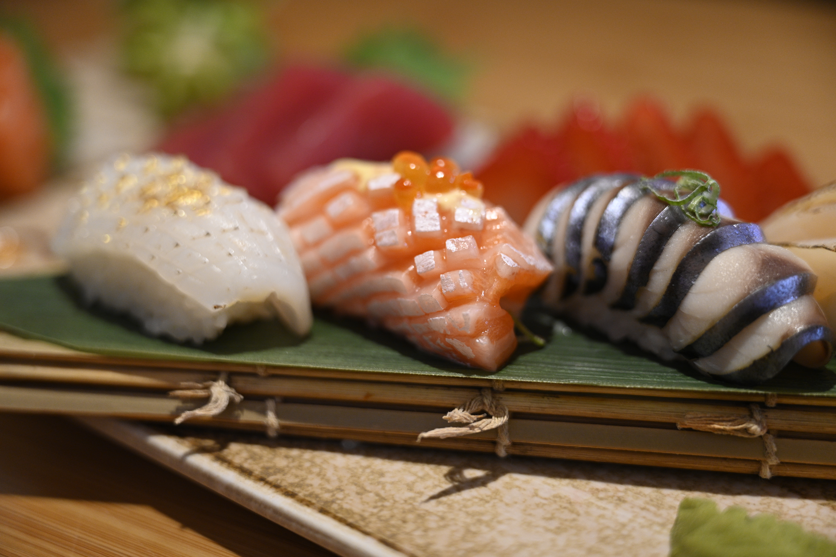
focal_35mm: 64
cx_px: 418
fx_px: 1486
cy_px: 278
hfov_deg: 31.4
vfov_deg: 21.2
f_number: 2.8
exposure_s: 1/125
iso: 1100
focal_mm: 64
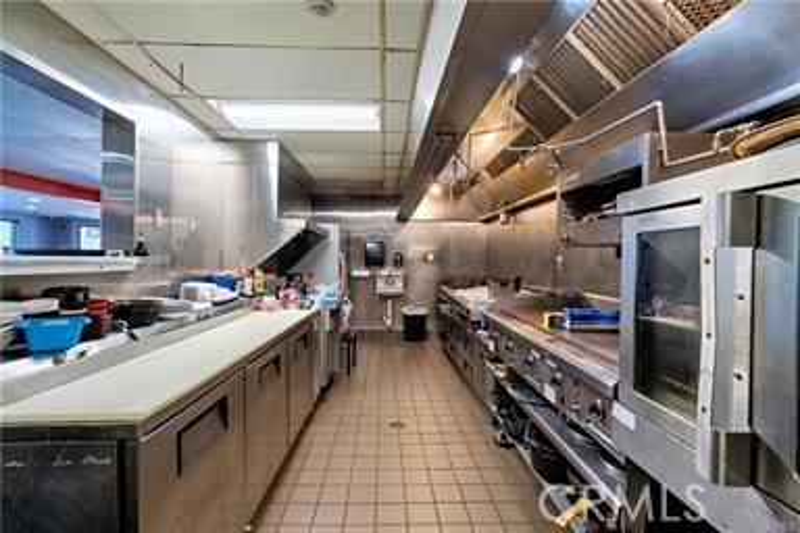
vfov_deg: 73.7
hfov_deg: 96.7
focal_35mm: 16
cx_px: 400
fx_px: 356
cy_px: 266
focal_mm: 16
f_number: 7.1
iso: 100
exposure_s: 1/3
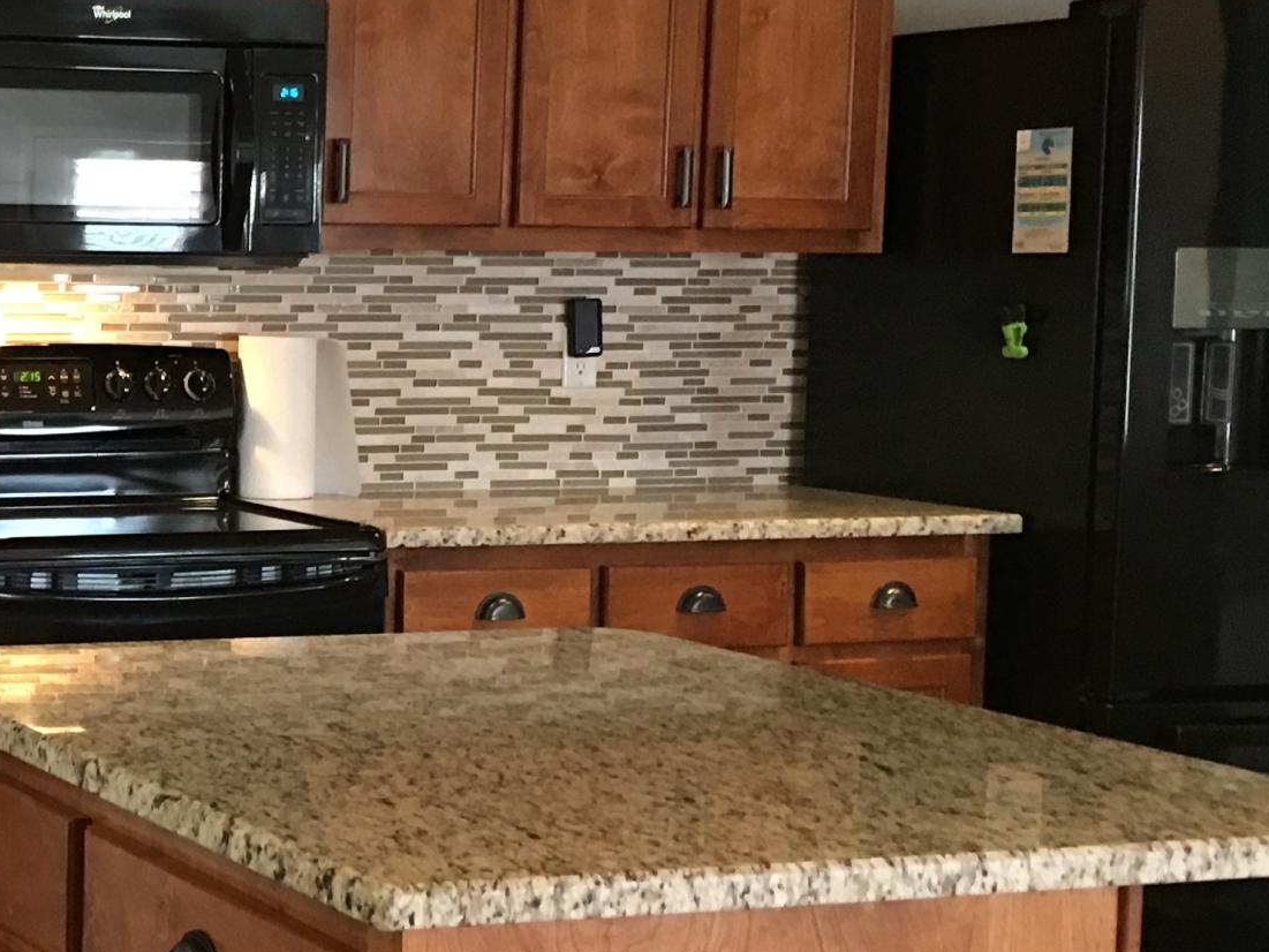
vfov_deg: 18.7
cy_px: 530
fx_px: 2896
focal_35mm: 79
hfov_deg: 22.9
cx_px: -204
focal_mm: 4.15
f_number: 2.2
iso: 80
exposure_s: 1/10
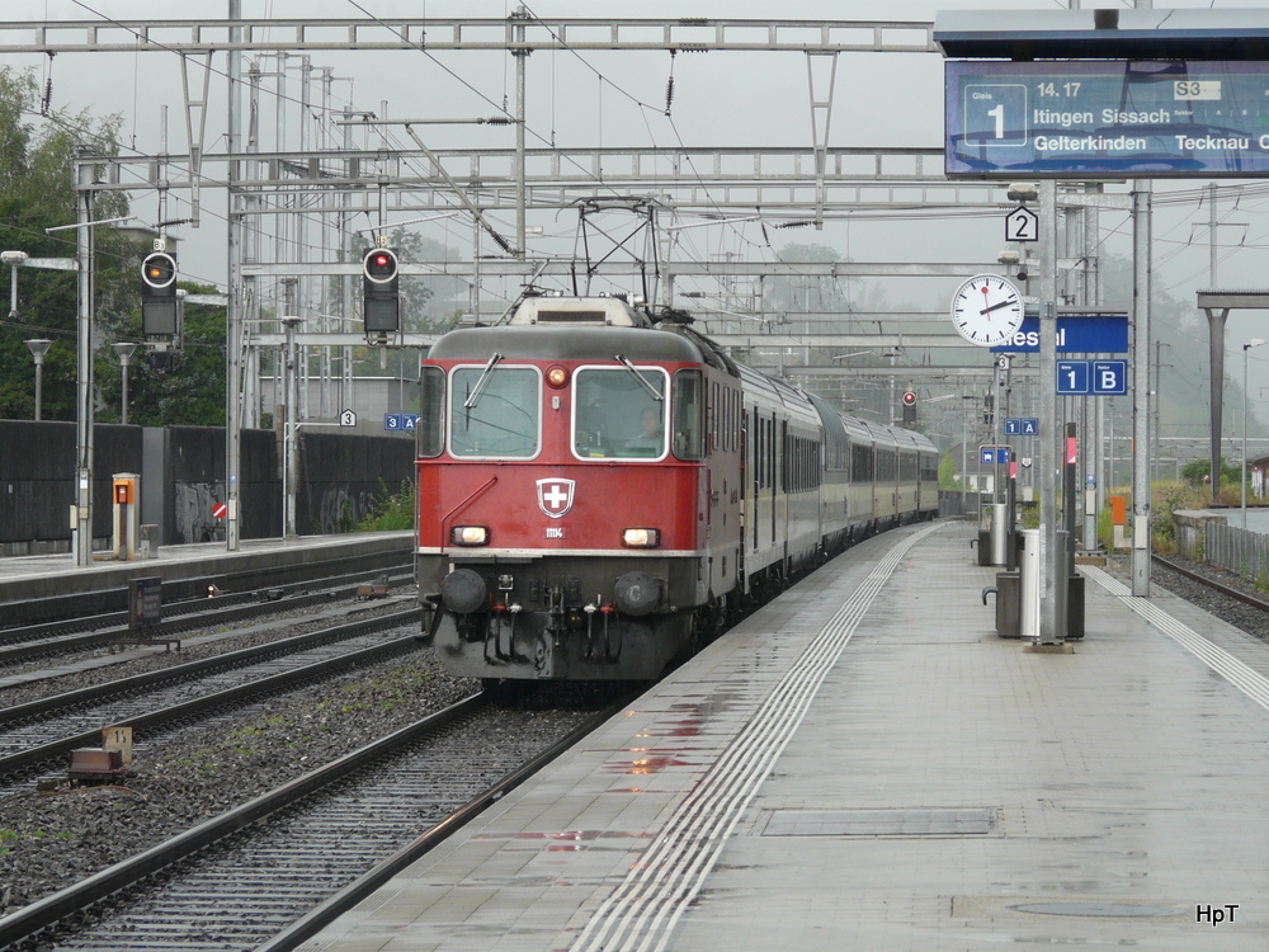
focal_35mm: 171
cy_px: 476
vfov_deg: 8.7
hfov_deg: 11.6
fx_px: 6269
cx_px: 634
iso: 100
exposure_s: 1/160
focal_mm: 28.1
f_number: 4
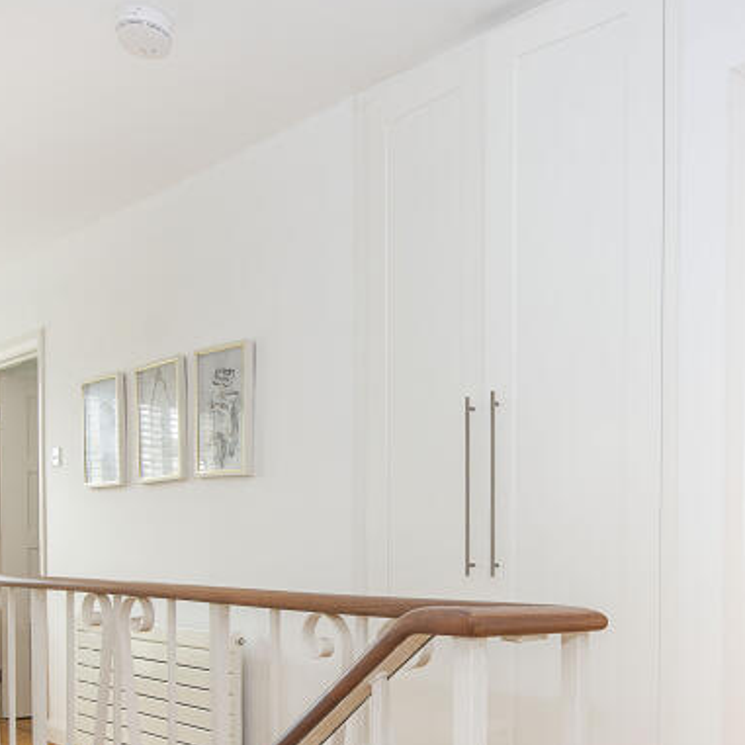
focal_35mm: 32
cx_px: 460
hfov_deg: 50.7
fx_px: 779
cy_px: 598
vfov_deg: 48.2
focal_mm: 14
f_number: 8
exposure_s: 1/30
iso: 400
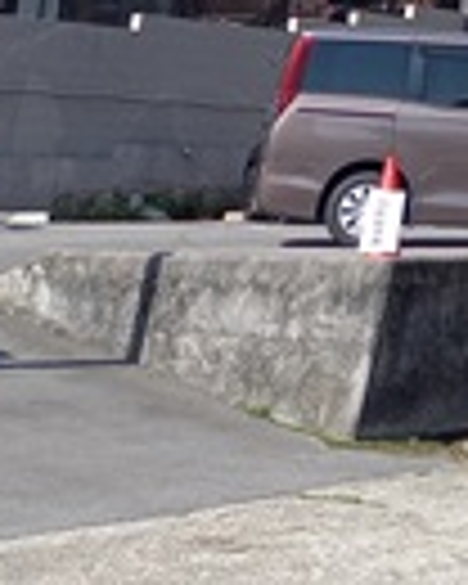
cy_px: -387
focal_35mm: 120
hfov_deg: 11.0
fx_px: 2078
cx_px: 1084
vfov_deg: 14.5
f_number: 1.8
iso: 50
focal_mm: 4.65
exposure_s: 1/588
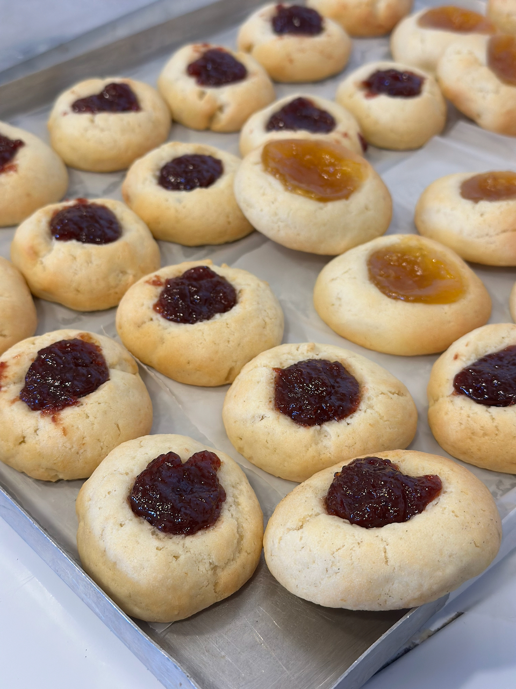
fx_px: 954
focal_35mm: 48
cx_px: 258
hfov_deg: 30.3
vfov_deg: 39.7
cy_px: 344
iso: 100
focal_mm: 6.86
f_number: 1.78
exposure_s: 1/50
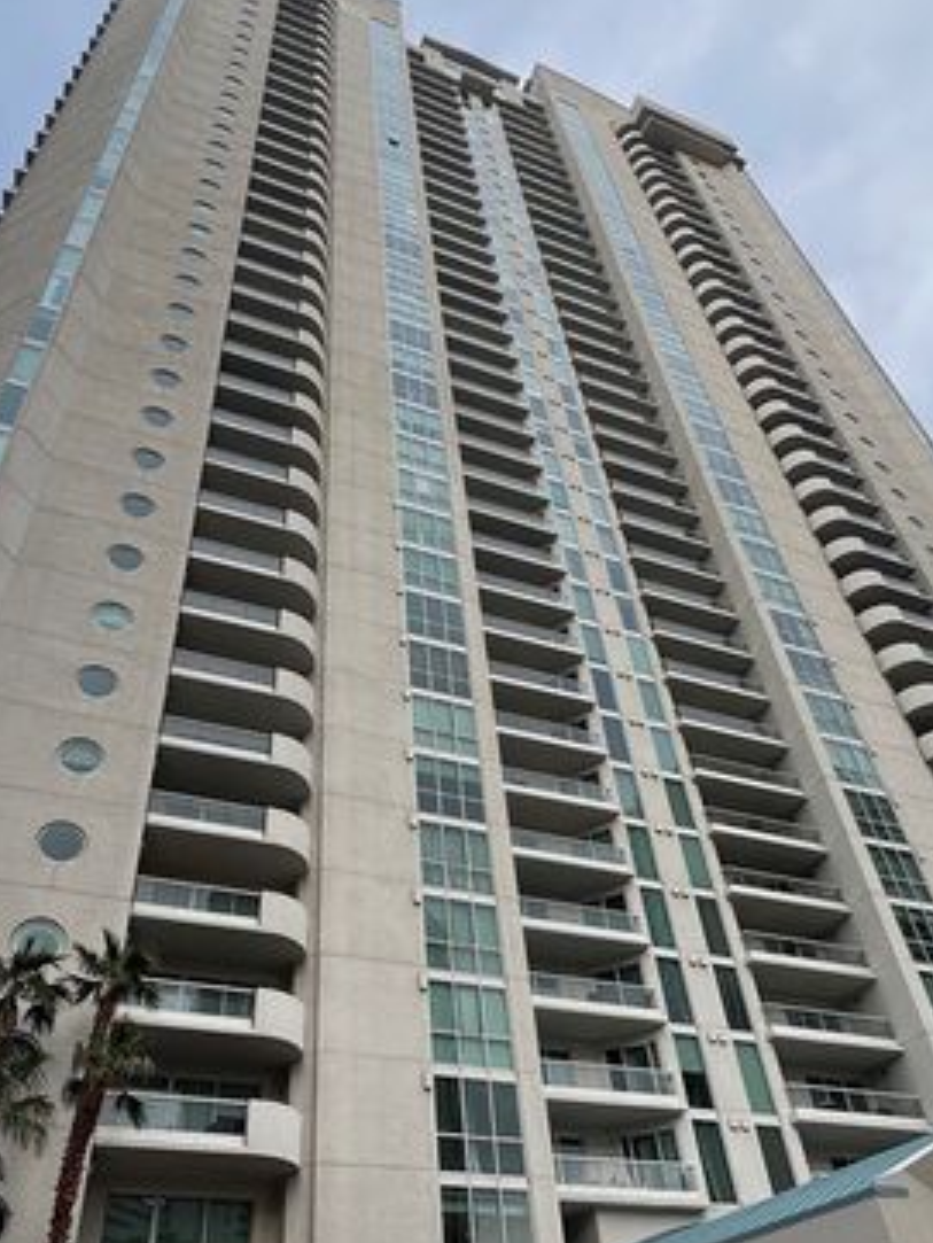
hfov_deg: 56.6
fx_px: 862
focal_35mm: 24
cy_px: 783
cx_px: 392
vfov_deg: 70.3
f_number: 1.8
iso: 32
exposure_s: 1/447
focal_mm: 1.57
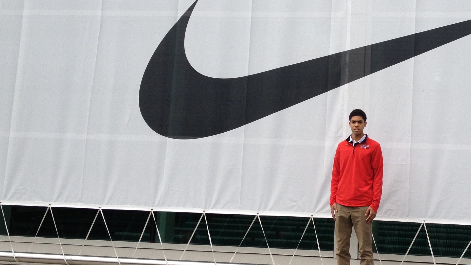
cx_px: 367
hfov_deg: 30.8
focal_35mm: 67
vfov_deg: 17.9
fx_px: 837
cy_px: 72
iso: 50
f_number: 2.4
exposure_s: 1/1672
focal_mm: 4.28
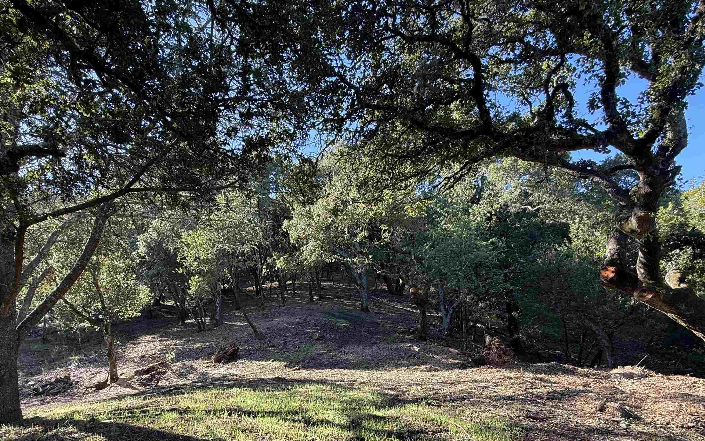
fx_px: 365
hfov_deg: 87.5
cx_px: 307
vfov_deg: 60.0
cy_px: 311
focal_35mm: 19
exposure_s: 1/149
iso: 50
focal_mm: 2.22
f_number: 2.2
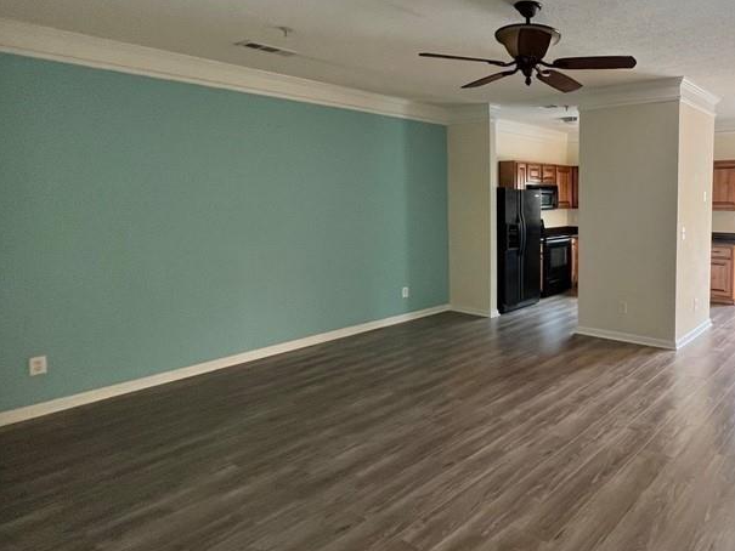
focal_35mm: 22
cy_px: 231
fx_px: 467
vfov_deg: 60.8
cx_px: 559
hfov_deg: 70.8
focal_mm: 1.57
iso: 320
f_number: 1.8
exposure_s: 1/60
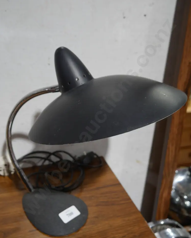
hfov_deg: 41.2
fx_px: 254
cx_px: 94
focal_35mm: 36
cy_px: 125
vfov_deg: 50.2
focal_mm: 17
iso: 400
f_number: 4
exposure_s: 1/60
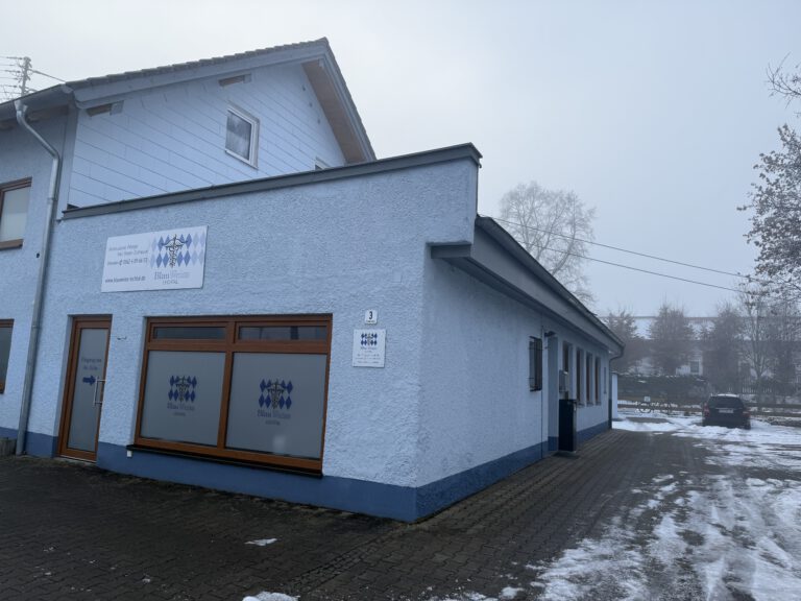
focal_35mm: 24
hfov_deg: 71.6
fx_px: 555
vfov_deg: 56.8
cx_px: 400
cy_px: 300
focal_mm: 6.76
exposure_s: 1/1585
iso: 80
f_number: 1.78
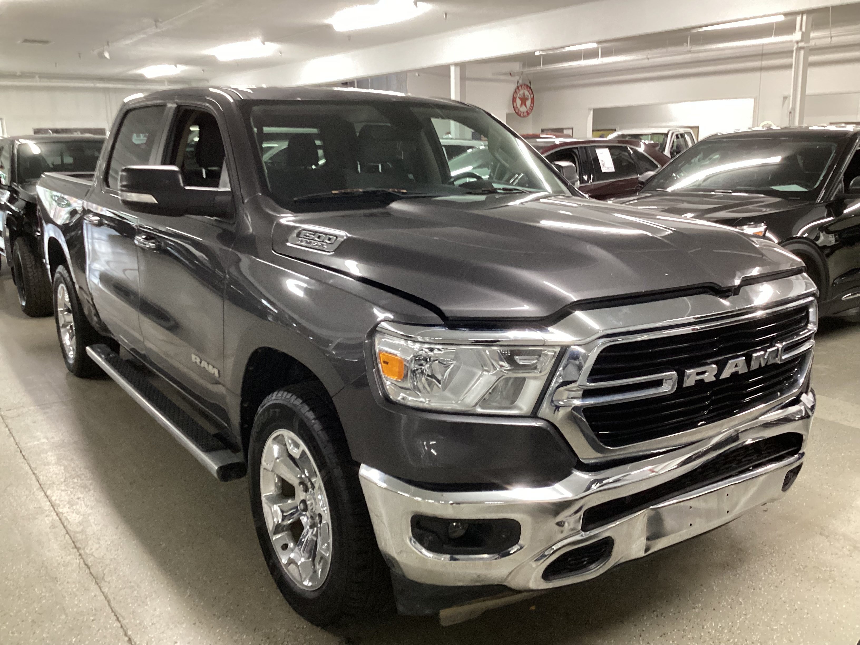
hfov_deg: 58.4
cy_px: 322
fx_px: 770
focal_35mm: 31
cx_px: 430
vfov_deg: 45.4
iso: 250
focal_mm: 3.3
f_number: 2.4
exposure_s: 1/40
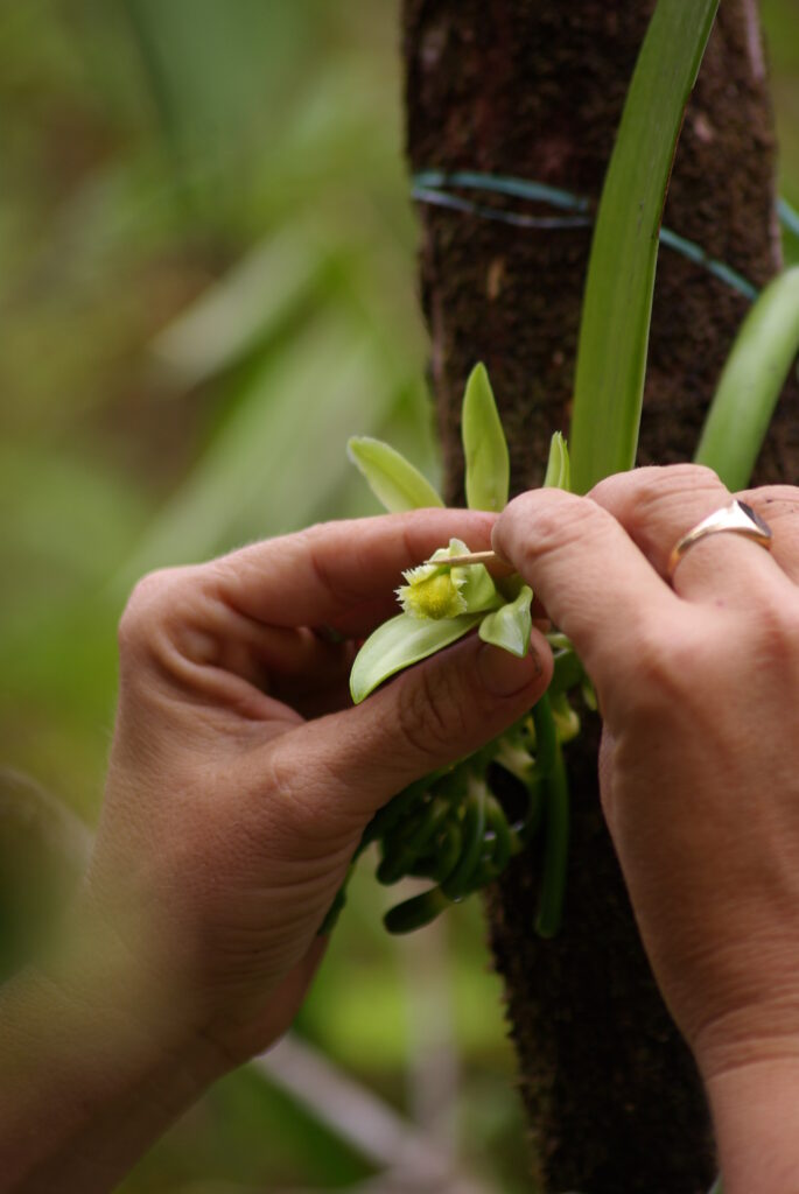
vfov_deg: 8.1
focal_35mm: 255
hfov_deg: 5.4
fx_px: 8469
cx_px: 400
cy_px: 597
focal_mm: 170
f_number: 4.5
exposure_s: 1/180
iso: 100
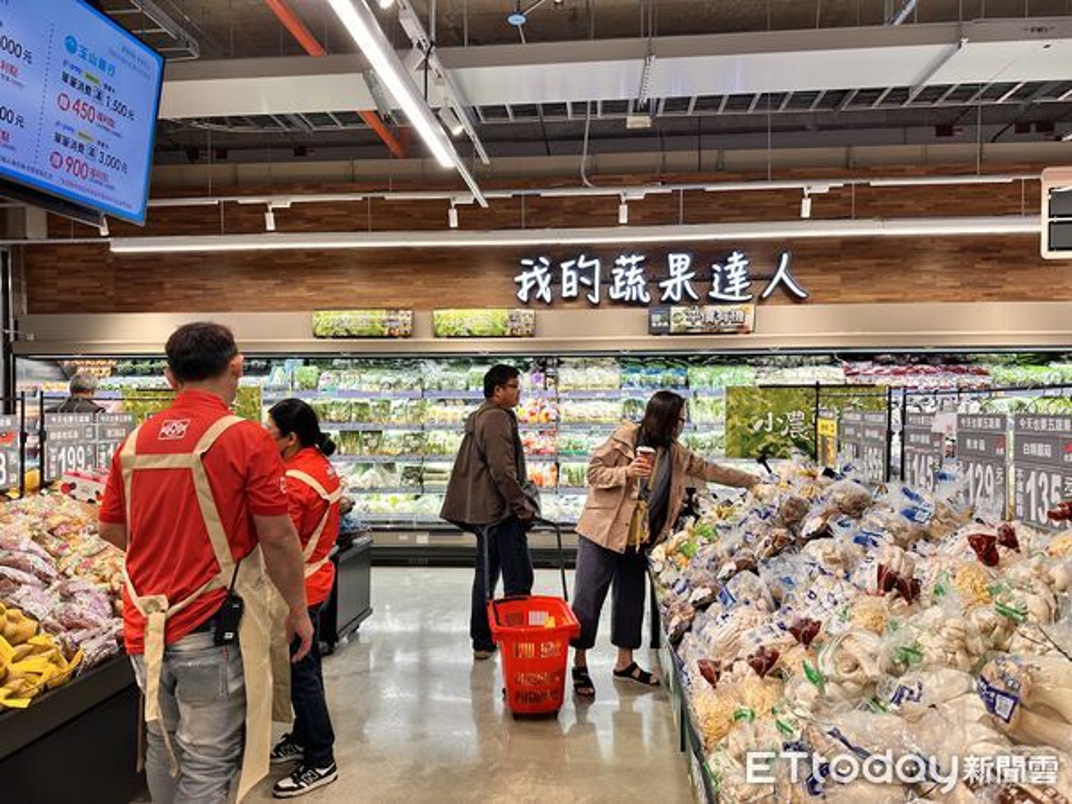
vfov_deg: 56.8
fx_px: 743
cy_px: 402
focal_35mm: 24
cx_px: 536
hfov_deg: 71.6
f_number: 1.78
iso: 125
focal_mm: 6.86
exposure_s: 1/120
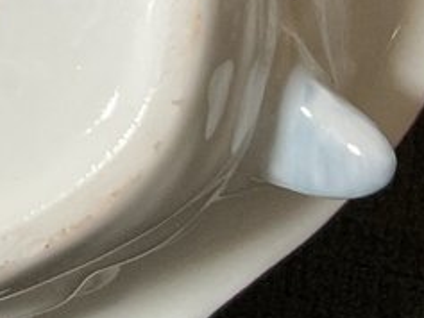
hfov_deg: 10.3
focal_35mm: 185
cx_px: -235
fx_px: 2267
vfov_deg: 7.6
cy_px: -387
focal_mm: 3
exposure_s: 1/60
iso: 50
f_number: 1.8
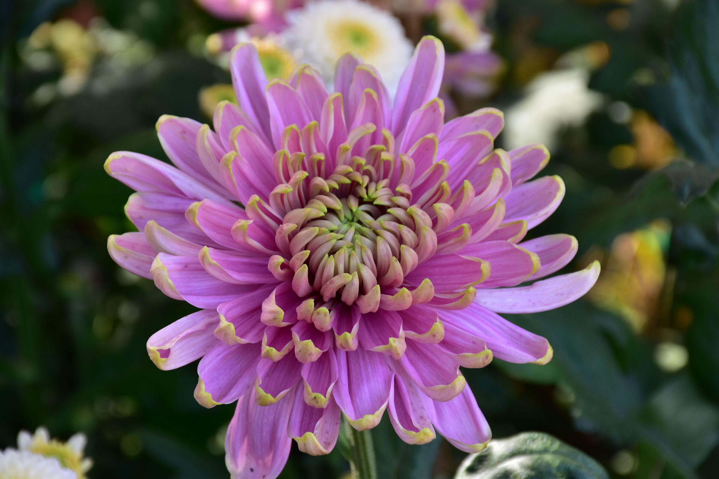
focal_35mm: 174
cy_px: 240
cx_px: 360
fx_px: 3475
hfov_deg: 11.8
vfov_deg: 7.9
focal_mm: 116
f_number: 9
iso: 400
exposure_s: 1/125
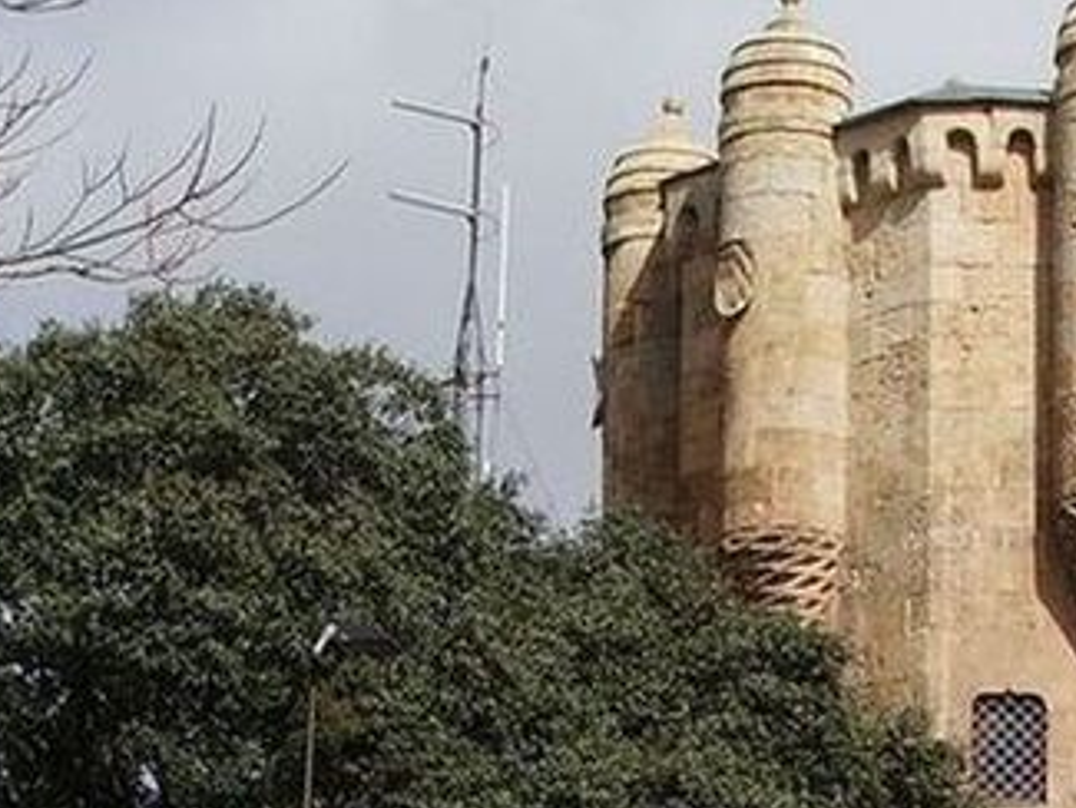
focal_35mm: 185
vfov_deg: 7.9
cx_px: 1079
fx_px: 5753
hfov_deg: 10.6
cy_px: 1141
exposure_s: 1/400
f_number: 5.6
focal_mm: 10.2
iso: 50
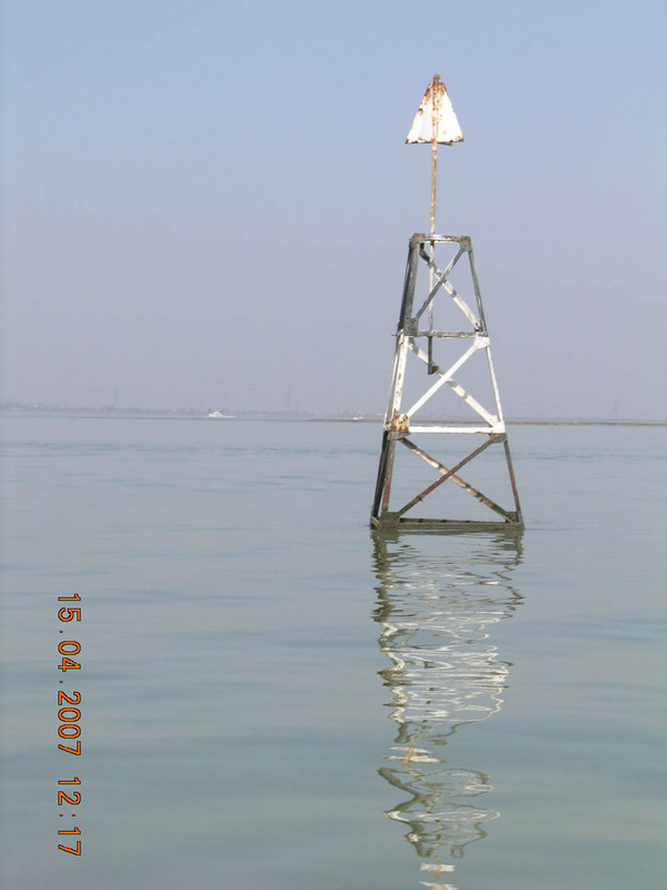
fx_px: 2621
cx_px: 334
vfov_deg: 19.3
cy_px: 445
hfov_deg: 14.5
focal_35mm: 102
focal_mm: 21.1
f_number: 7
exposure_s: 1/152
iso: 50
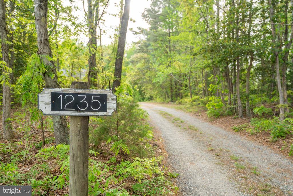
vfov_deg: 47.9
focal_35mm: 27
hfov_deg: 67.4
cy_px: 98
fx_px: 220
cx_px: 146
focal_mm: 27
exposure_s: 1/160
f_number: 4
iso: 250
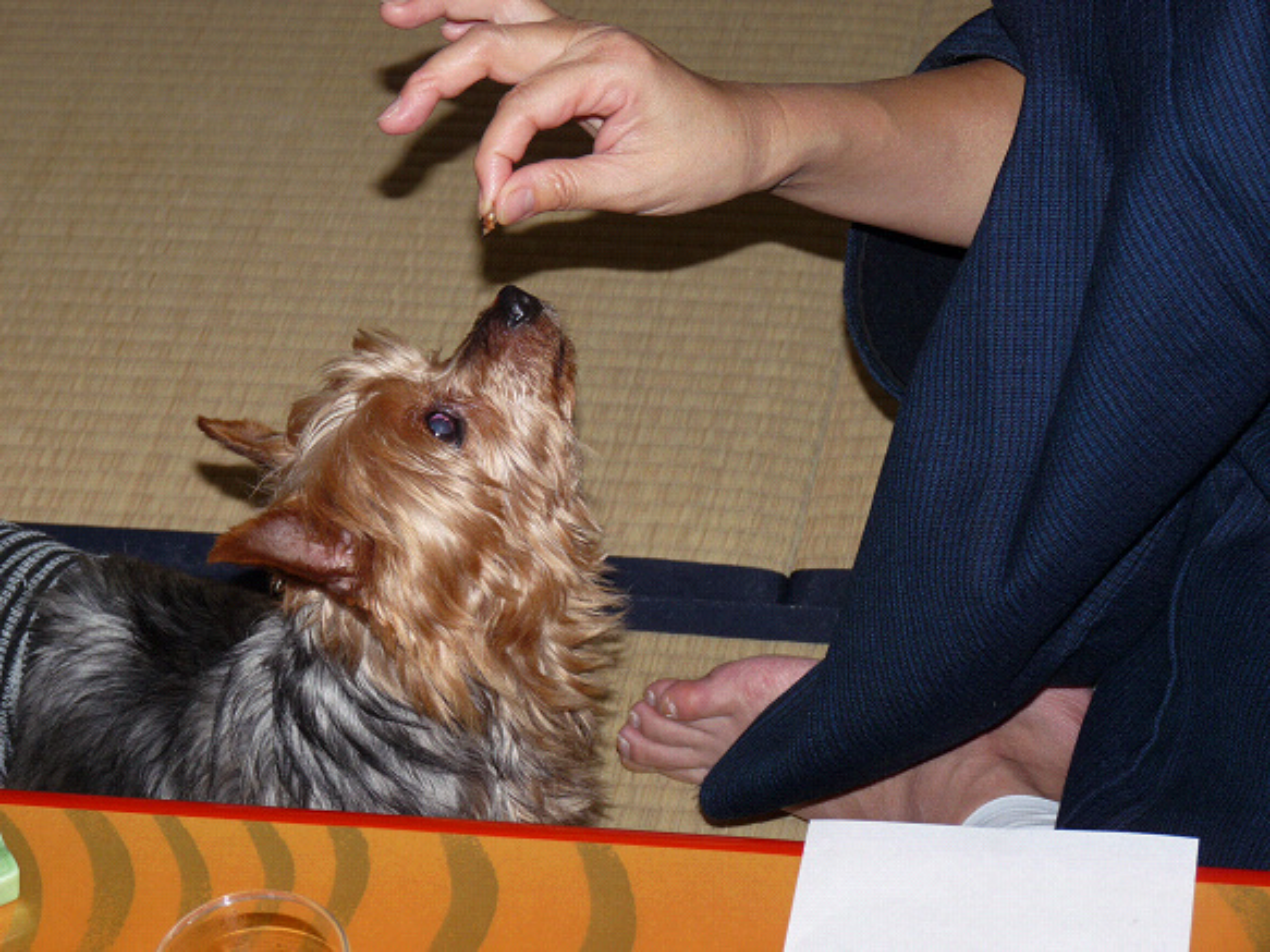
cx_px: 635
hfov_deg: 19.5
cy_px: 476
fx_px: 3705
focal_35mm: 101
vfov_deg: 14.6
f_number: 3.6
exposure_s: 1/80
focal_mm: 18
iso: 100
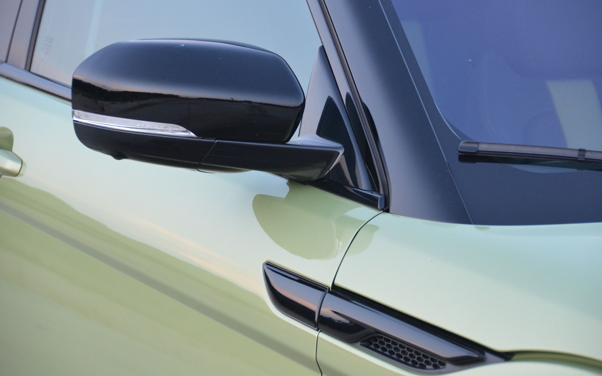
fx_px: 2822
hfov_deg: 12.2
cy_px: 182
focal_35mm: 172
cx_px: 301
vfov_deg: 7.6
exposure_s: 1/160
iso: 1600
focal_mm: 112
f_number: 5.3
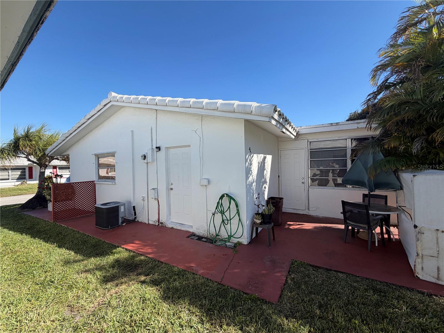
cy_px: 166
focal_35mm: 14
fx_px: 180
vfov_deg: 85.7
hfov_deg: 102.1
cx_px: 222
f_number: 2.2
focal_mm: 2.22
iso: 32
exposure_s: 1/770
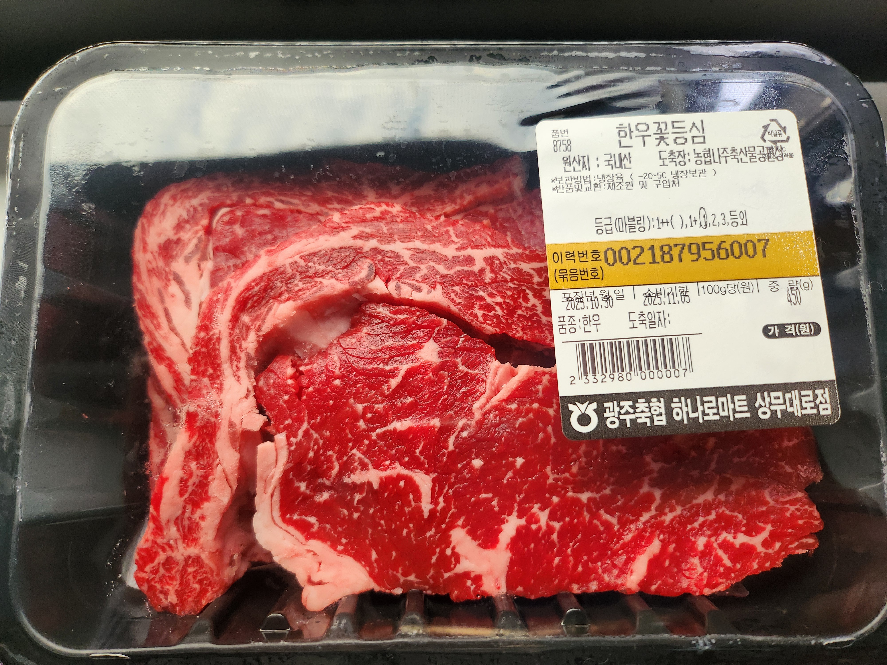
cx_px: 444
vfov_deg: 56.8
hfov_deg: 71.6
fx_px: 615
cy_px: 332
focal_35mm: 24
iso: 250
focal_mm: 5
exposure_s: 1/120
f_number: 1.8
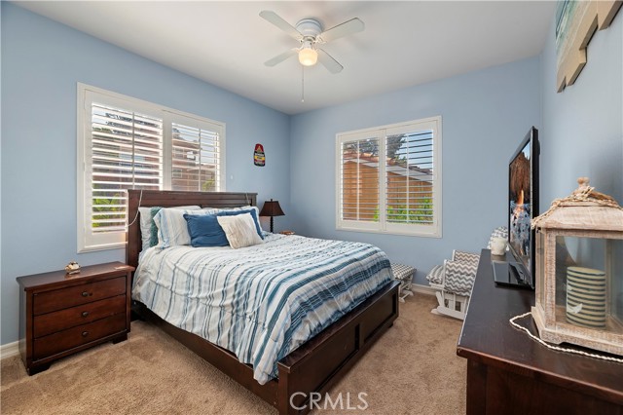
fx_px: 242
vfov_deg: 81.1
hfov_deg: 104.3
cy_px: 208
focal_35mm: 14
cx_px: 312
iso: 500
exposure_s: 1/25
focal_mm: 14
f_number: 10
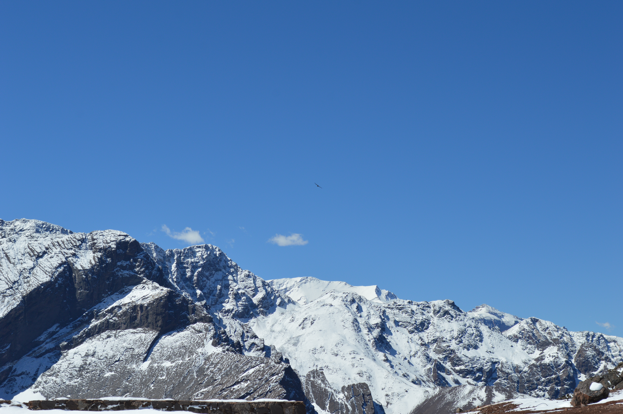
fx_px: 1426
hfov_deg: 24.6
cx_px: 312
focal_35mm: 82
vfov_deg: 16.5
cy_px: 207
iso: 100
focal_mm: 55
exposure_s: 1/400
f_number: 10
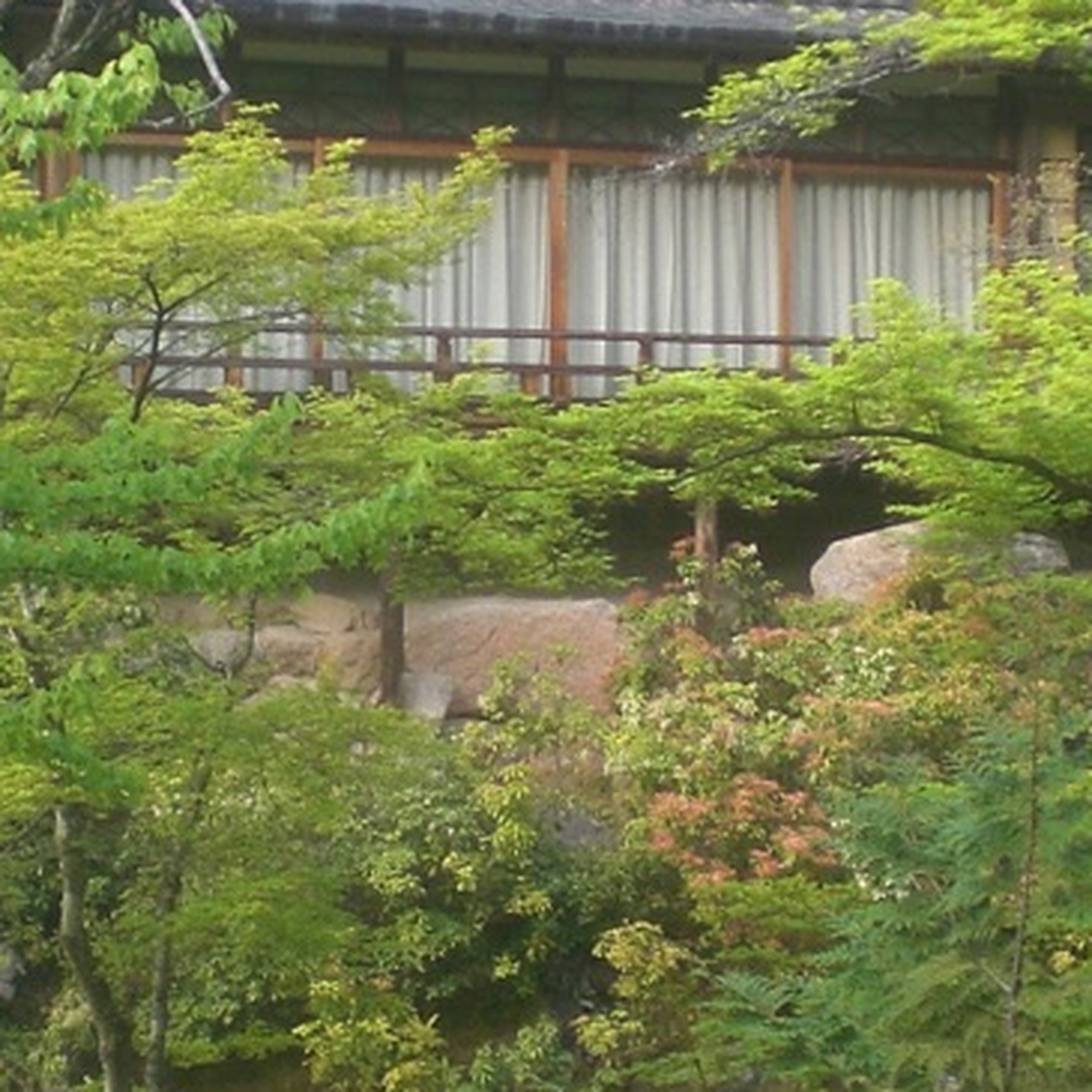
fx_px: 3284
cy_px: 577
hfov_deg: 18.9
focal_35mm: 92
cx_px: 601
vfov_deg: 18.9
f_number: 3.1
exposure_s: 1/60
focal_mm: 6.3
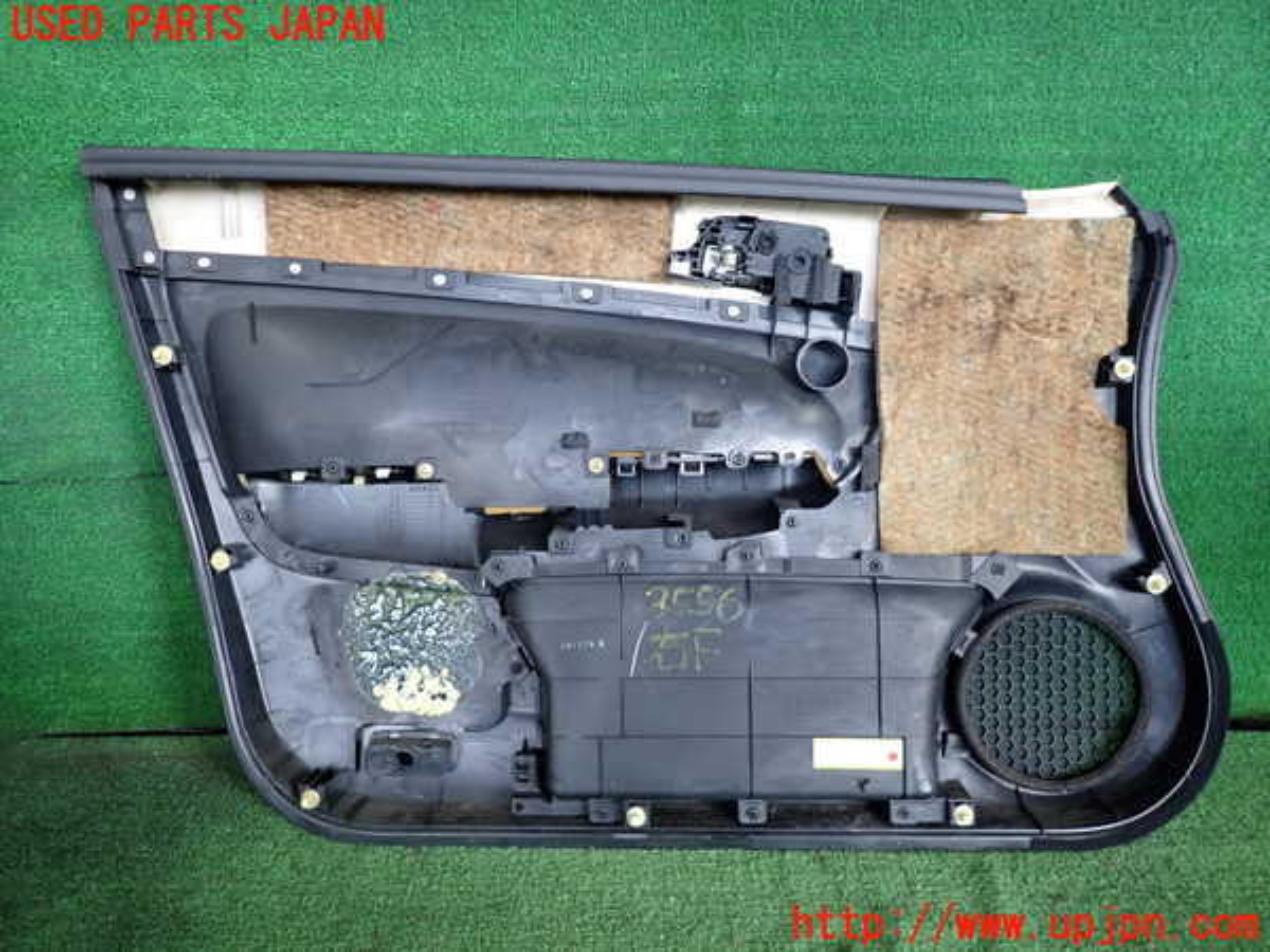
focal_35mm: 25
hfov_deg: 69.4
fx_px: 917
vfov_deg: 54.9
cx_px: 635
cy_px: 476
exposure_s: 1/125
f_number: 2
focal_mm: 4.5
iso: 250
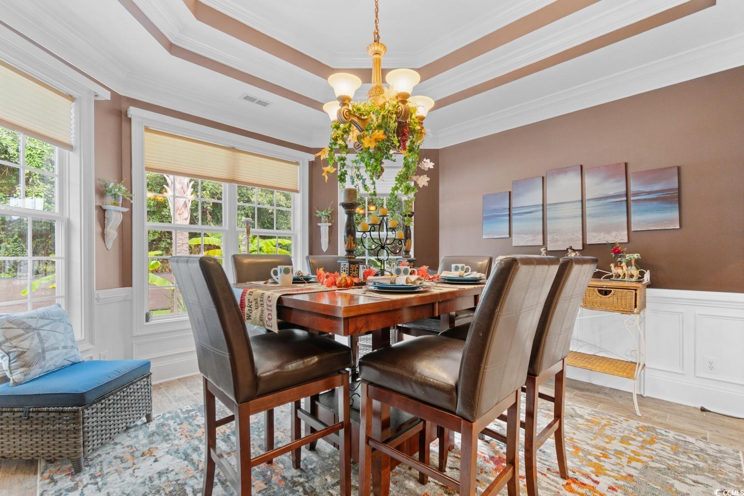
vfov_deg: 77.3
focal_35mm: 15
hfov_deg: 100.4
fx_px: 310
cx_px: 372
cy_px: 248
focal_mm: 10
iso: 100
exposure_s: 1
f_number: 4.5
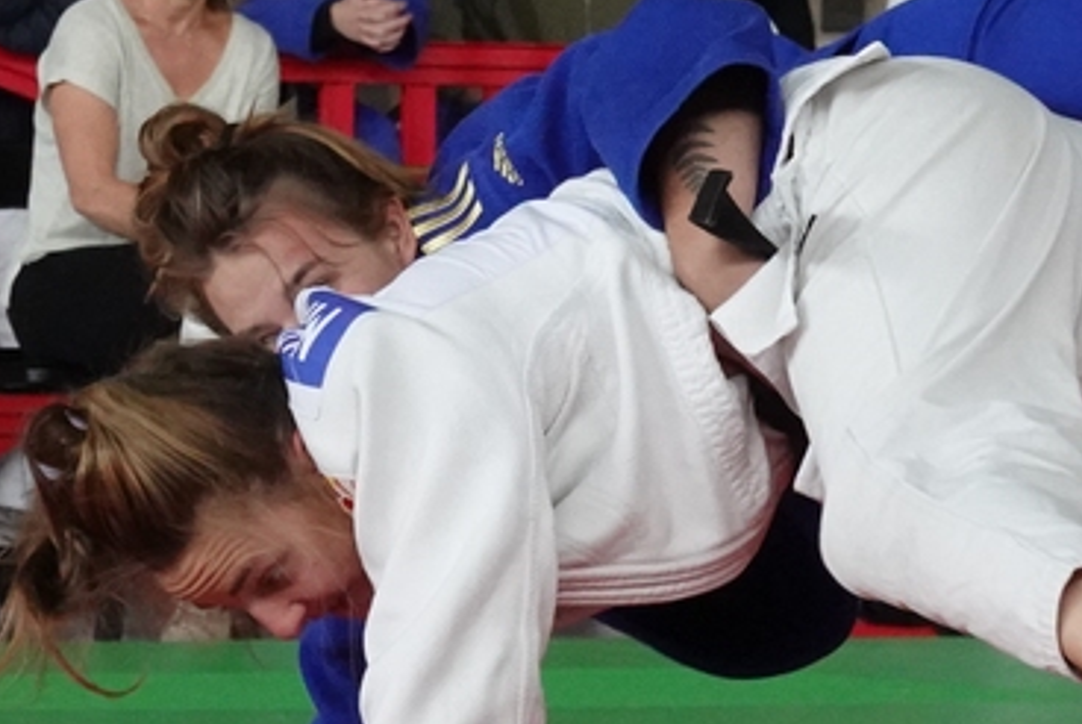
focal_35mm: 355
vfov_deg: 3.9
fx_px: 10678
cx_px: 565
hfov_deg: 5.8
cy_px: 247
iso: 2500
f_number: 4.5
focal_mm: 39.61
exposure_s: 1/800
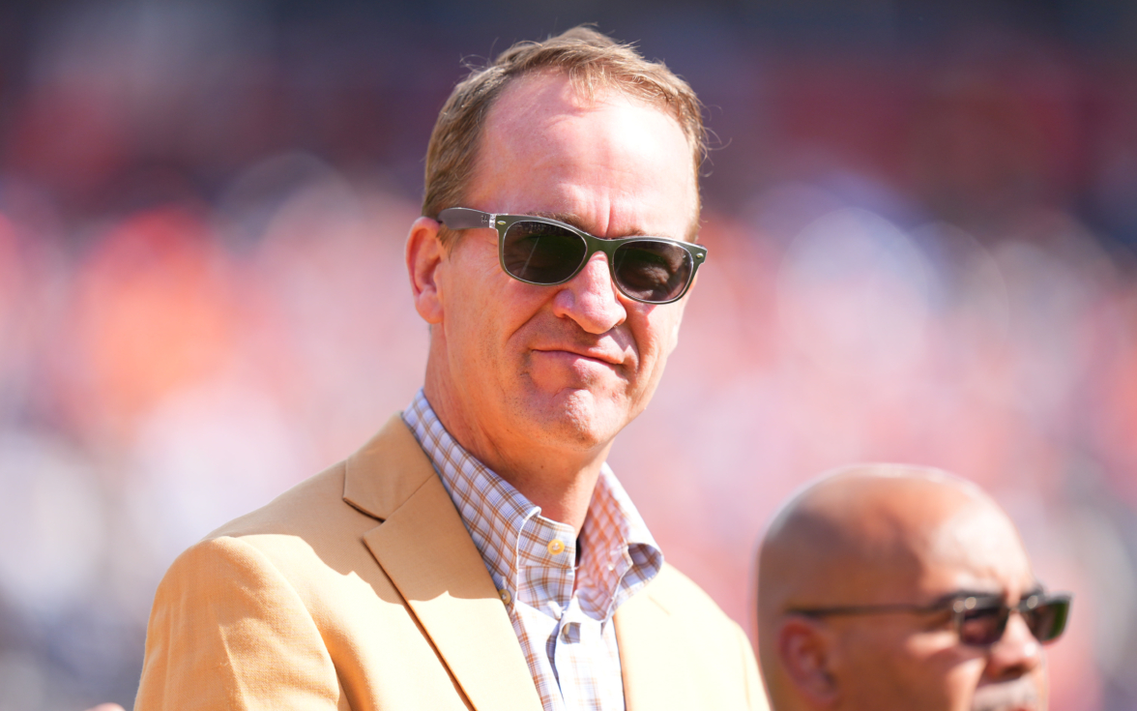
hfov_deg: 5.1
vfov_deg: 3.2
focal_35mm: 409
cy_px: 377
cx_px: 569
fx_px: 12674
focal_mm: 400
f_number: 3.2
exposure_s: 1/1600
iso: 320
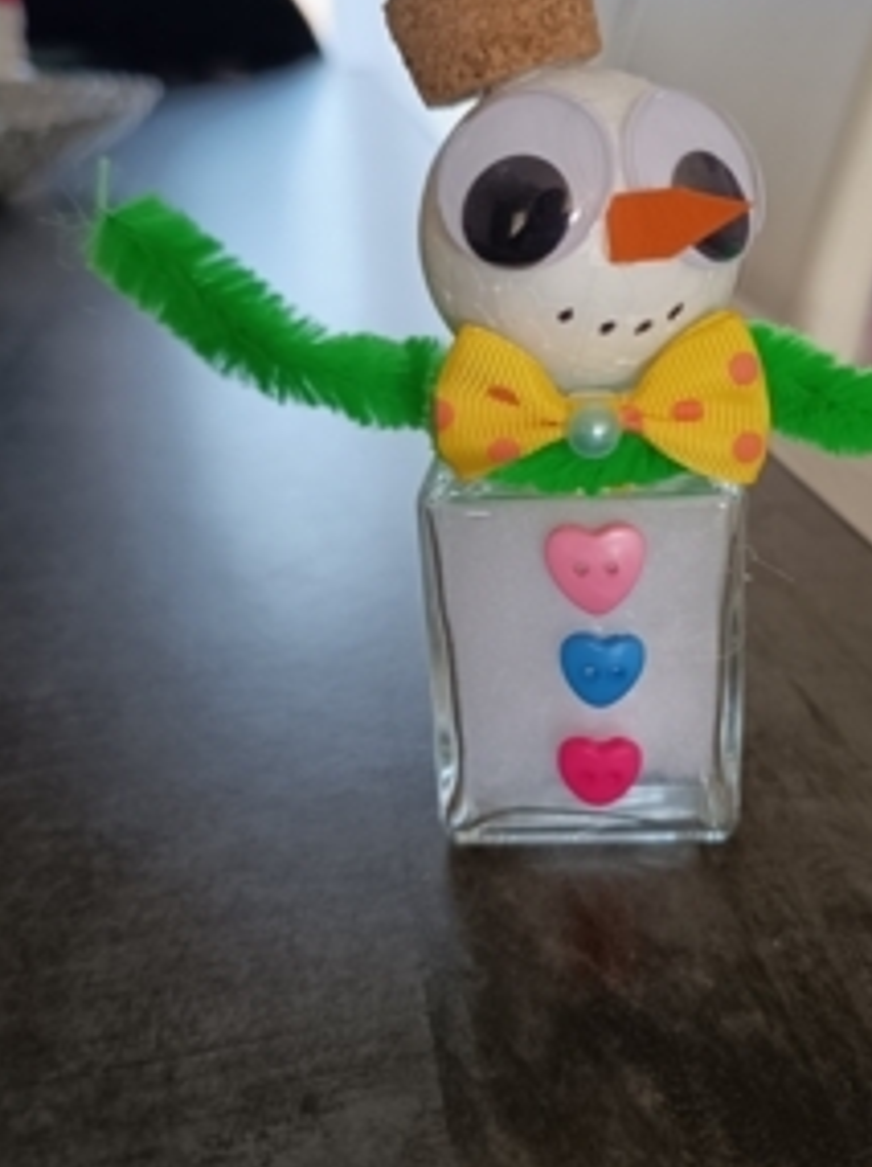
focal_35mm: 36
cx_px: 635
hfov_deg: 38.7
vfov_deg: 51.2
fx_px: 1212
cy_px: 489
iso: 699
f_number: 1.65
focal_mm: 6.14
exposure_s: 1/100
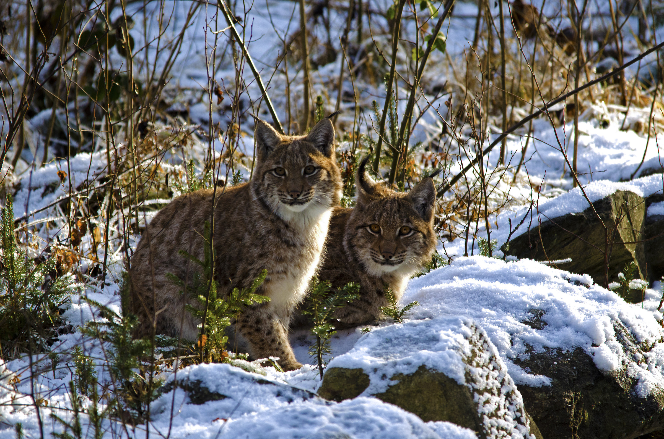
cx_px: 332
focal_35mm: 750
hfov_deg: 2.8
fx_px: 13803
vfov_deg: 1.8
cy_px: 220
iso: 800
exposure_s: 1/500
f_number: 6.3
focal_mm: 500
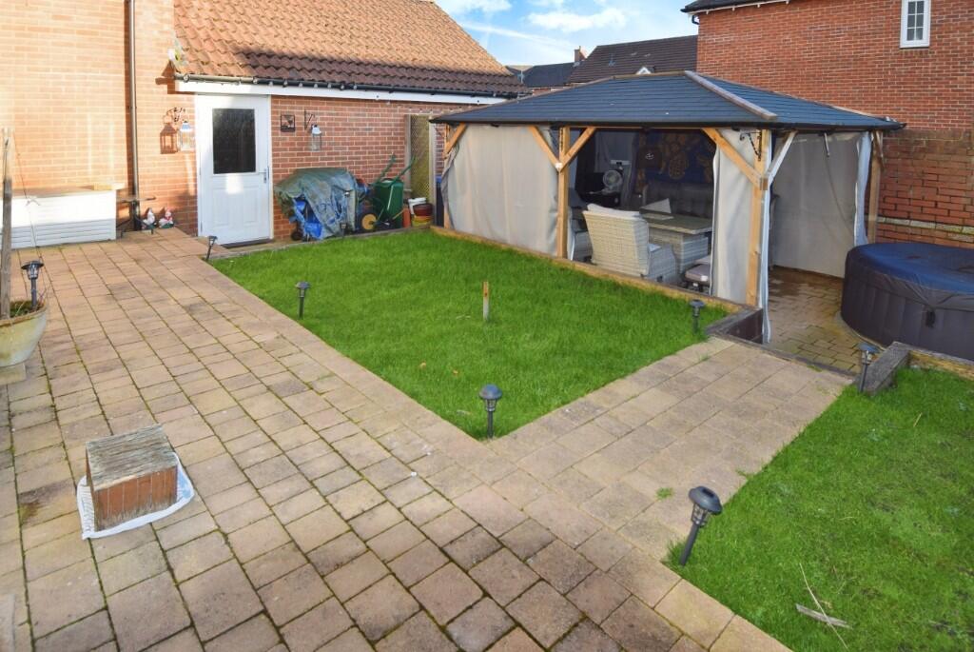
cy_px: 326
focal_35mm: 18
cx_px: 487
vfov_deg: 67.5
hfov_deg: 89.9
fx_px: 487
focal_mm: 12
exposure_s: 1/125
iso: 110
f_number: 5.6
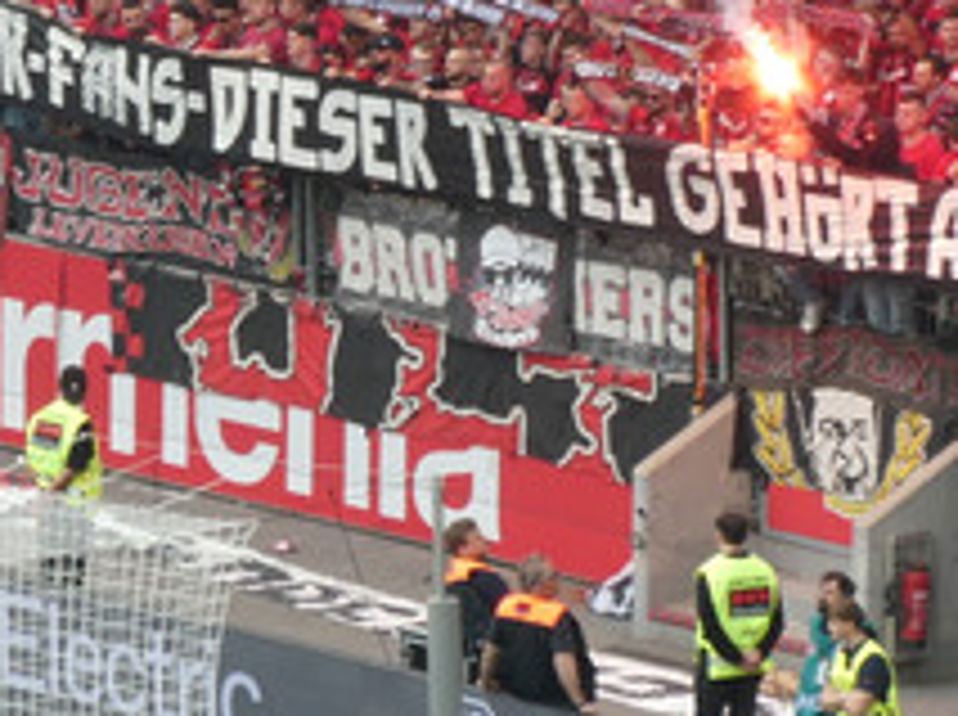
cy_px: 59
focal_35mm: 518
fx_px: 14311
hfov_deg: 3.8
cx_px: 139
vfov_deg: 2.9
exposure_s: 1/80
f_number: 5.6
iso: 100
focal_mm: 30.9
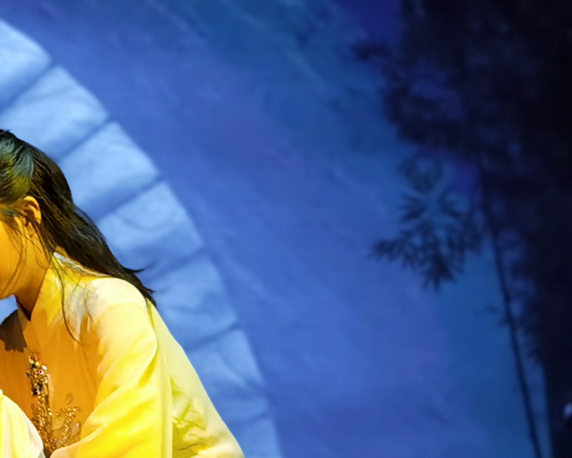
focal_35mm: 147
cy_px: 115
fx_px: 2488
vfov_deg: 10.5
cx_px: -468
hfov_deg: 12.0
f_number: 1.9
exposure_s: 1/61.2
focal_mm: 6.71
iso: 50
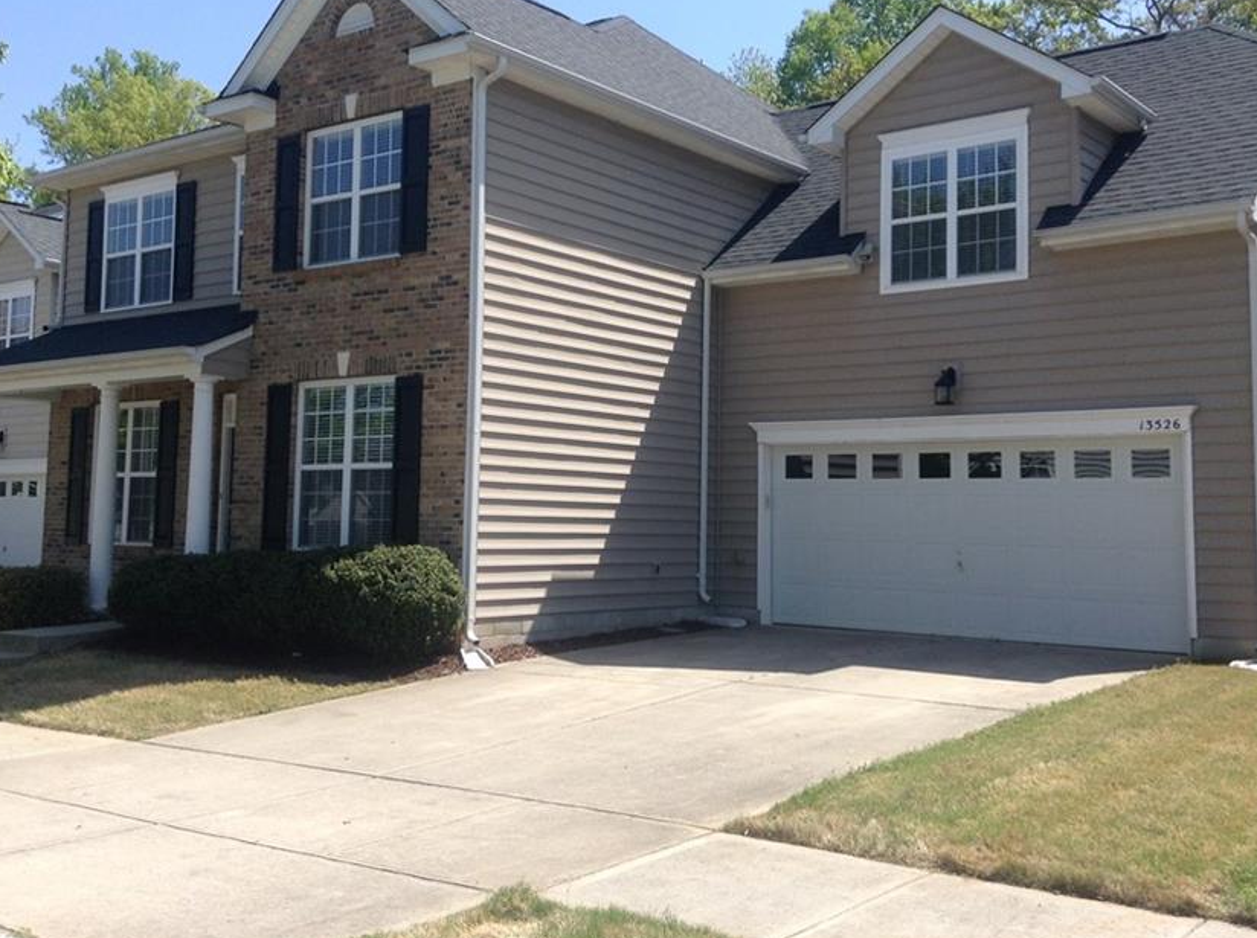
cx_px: 659
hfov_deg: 45.8
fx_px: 1486
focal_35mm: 41
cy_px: 395
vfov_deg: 35.0
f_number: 2.4
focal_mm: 3.3
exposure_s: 1/623
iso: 25
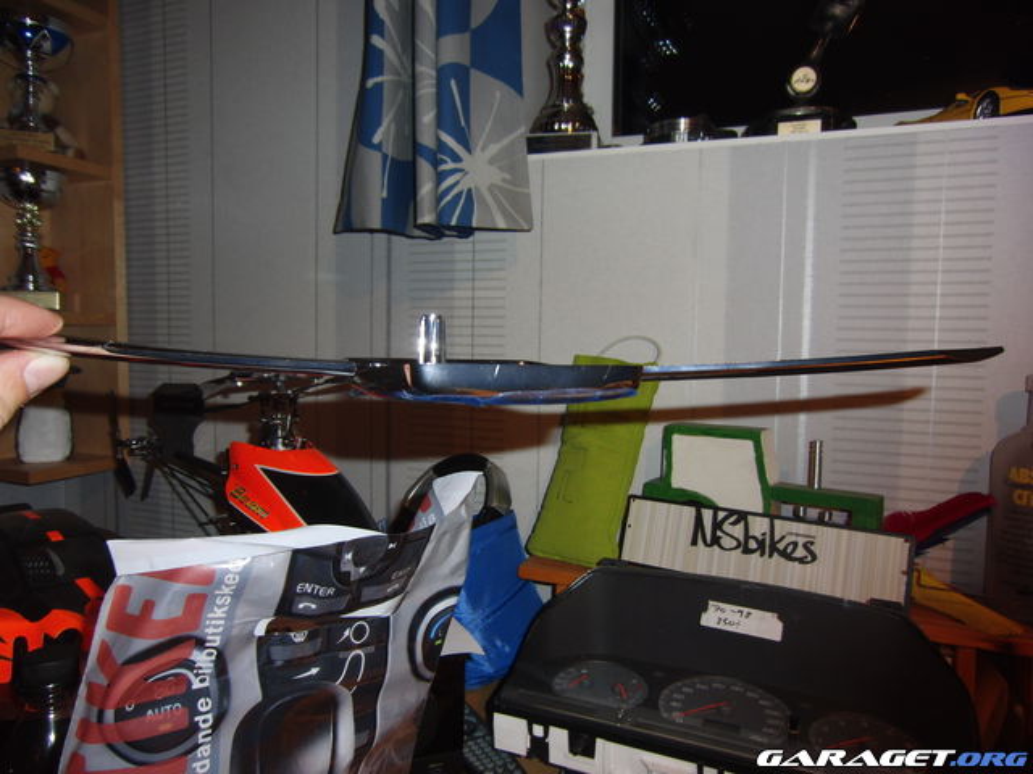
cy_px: 387
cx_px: 516
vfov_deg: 56.8
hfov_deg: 71.6
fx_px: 716
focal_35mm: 24
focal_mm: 4.3
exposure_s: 1/60
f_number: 3.2
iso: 100
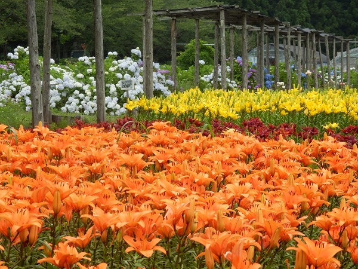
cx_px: 179
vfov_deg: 14.0
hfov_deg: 18.5
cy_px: 134
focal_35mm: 106
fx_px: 1096
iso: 80
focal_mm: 19
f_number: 5
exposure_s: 1/160
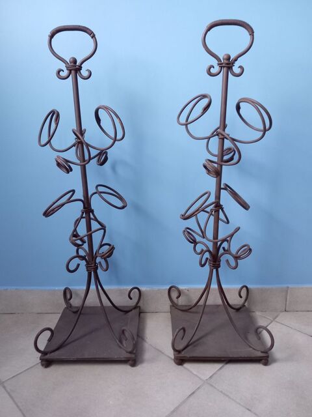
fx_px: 324
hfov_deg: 51.4
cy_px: 208
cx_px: 156
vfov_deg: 65.3
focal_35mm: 27
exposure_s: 1/25
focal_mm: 4
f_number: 1.8
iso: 400
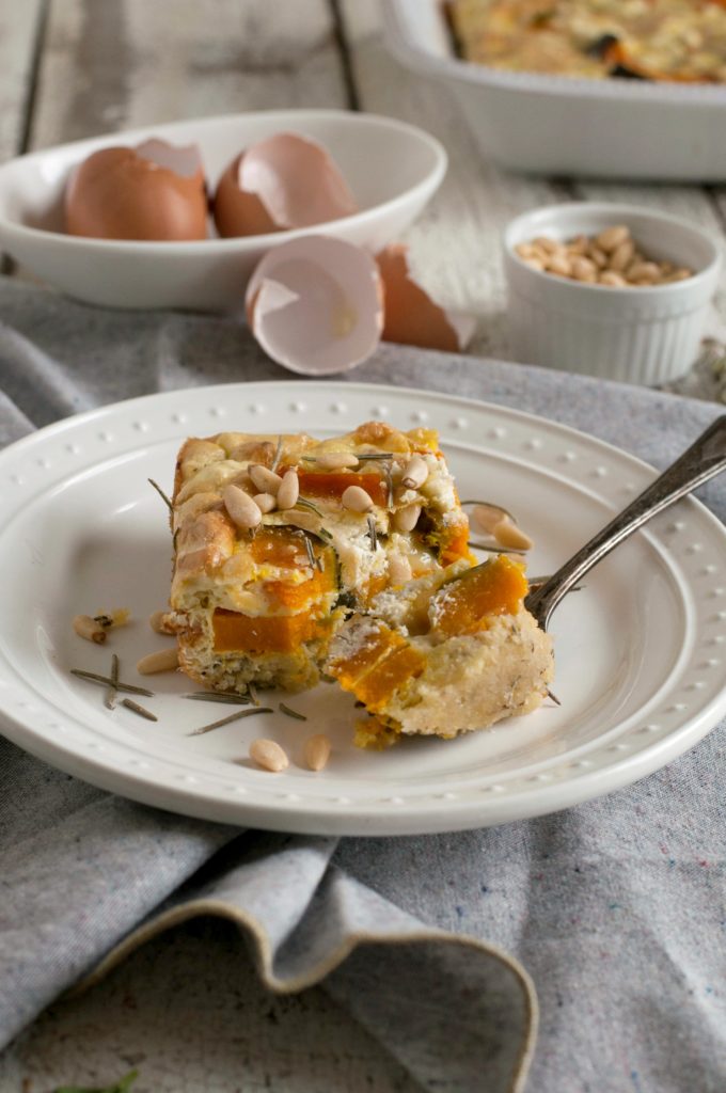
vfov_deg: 27.0
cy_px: 546
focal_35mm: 75
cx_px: 363
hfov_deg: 18.1
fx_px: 2275
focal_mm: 50
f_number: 5
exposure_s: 1/50
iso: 320
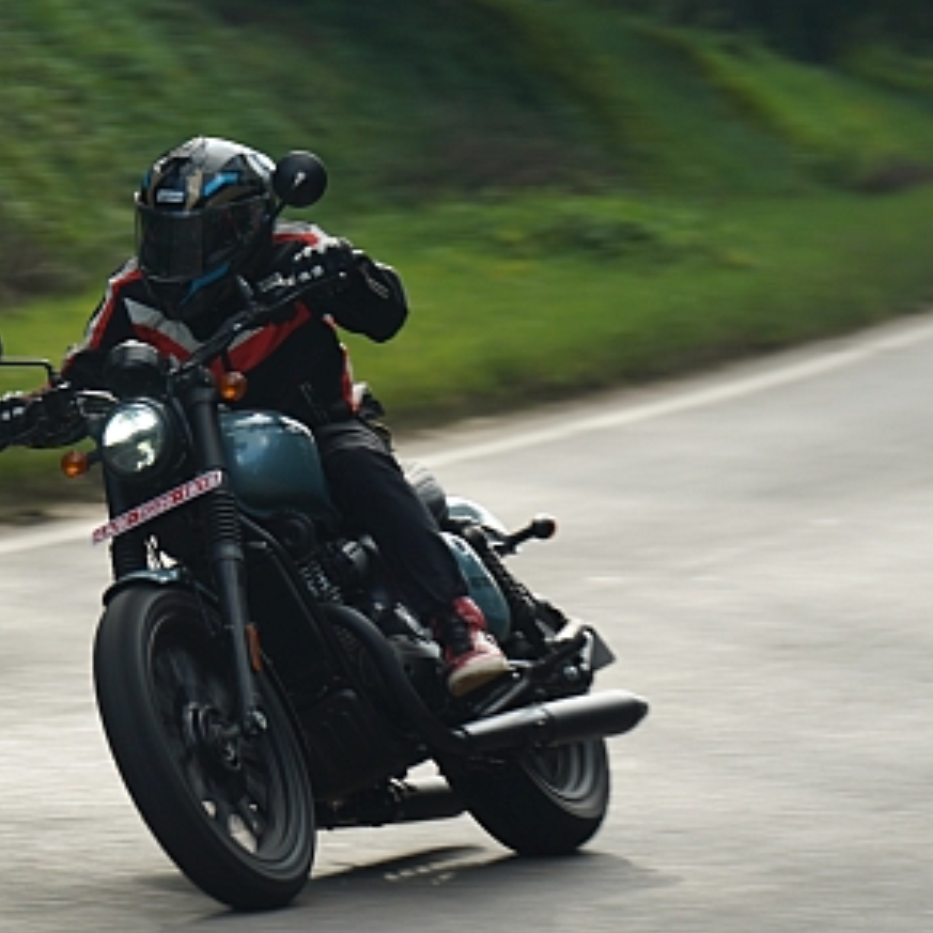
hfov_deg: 6.8
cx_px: 165
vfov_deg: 6.8
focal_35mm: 256
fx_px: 7806
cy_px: 641
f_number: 5
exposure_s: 1/160
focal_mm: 136
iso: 200
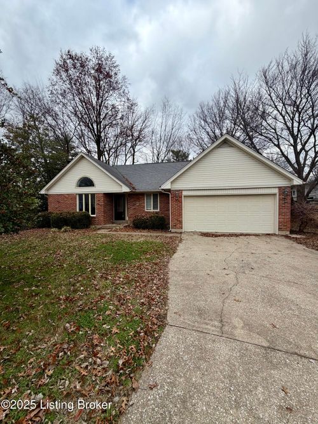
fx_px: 172
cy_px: 212
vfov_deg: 102.1
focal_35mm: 14
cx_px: 159
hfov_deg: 85.7
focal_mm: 2.22
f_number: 2.2
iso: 40
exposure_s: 1/644
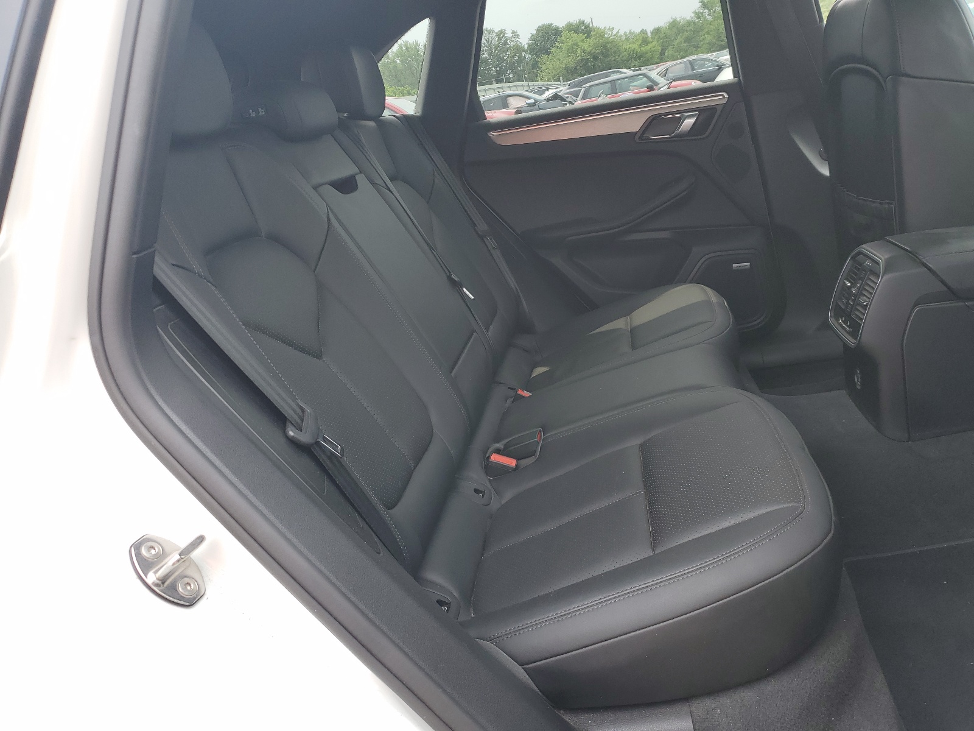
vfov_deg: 53.1
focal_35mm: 26
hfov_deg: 67.3
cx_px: 487
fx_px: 732
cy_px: 366
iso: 50
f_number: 1.5
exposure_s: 1/400
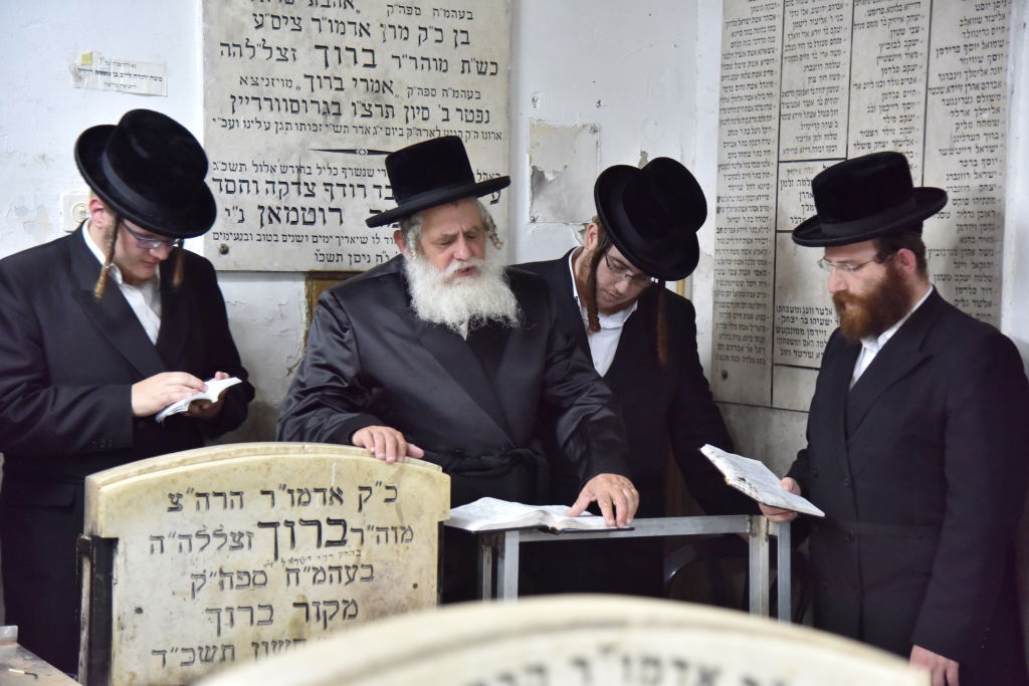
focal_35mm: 75
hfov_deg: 27.0
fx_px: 2144
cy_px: 343
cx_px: 514
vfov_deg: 18.2
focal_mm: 75
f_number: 4
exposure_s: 1/80
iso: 2500
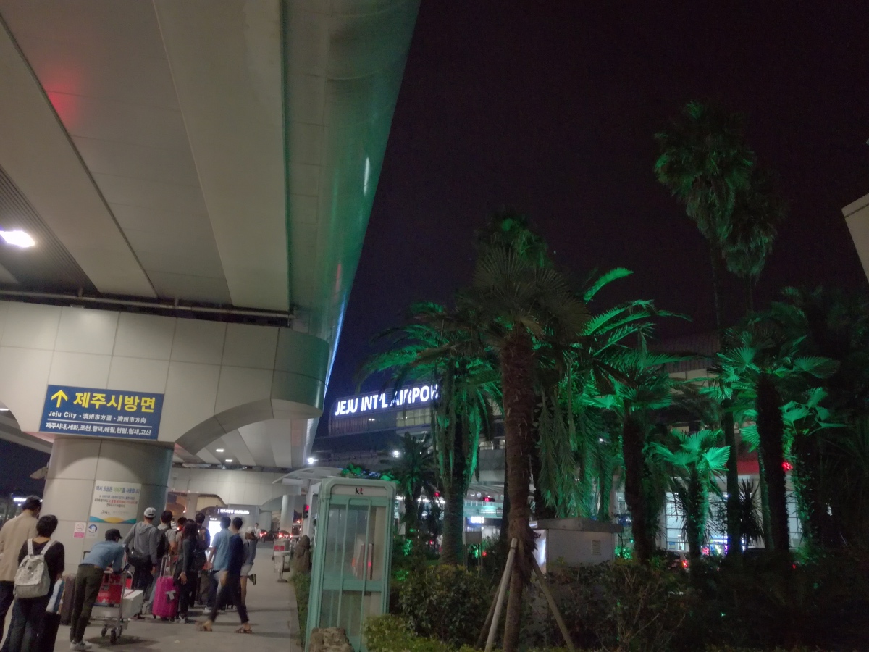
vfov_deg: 51.4
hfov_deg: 65.3
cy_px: 326
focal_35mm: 27
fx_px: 678
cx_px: 434
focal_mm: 3.79
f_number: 2
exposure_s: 1/33.3
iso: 400
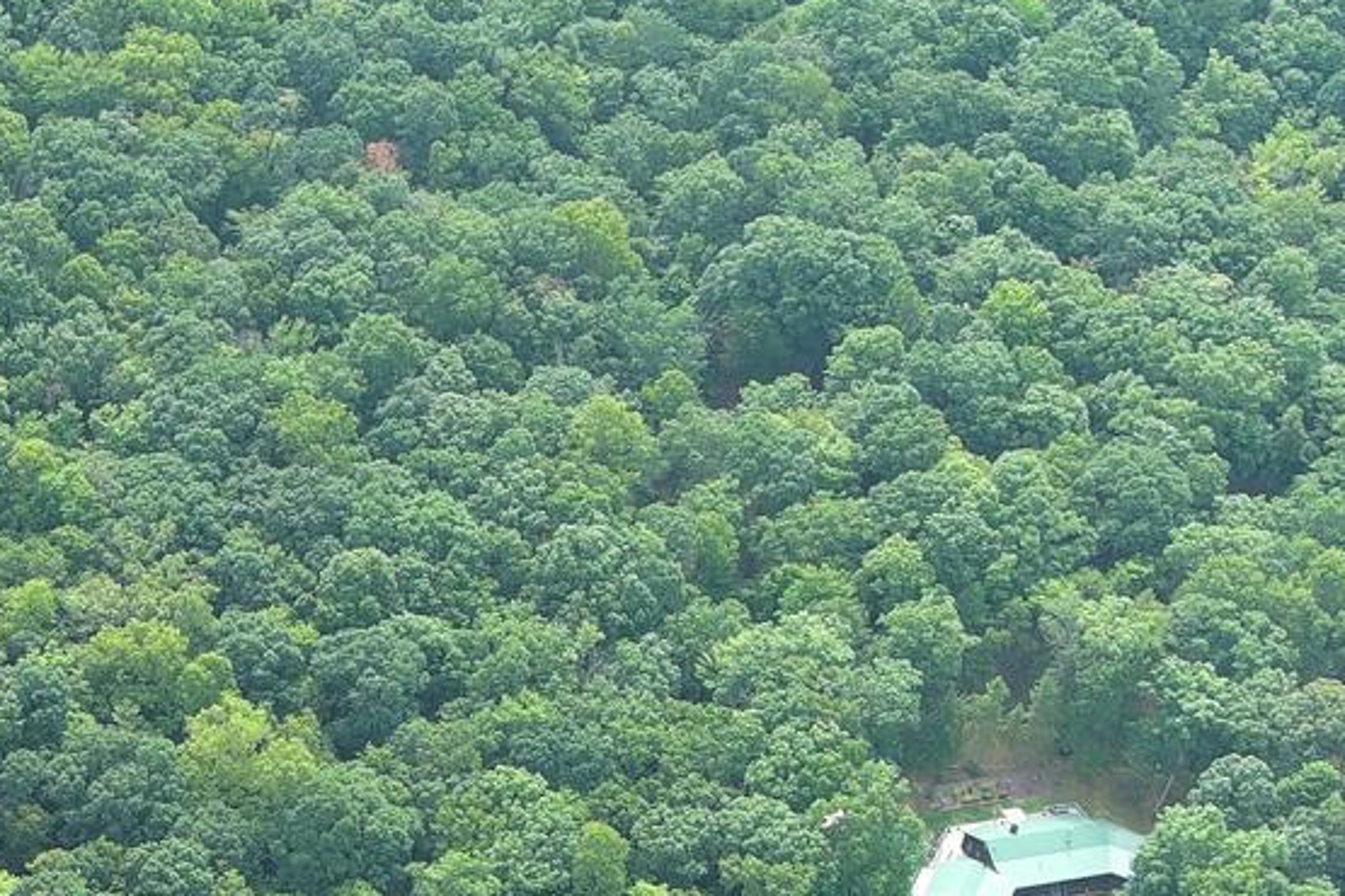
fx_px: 3997
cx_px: -70
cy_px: 883
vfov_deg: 12.7
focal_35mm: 107
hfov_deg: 18.5
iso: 100
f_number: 2.8
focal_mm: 10.57
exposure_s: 1/162
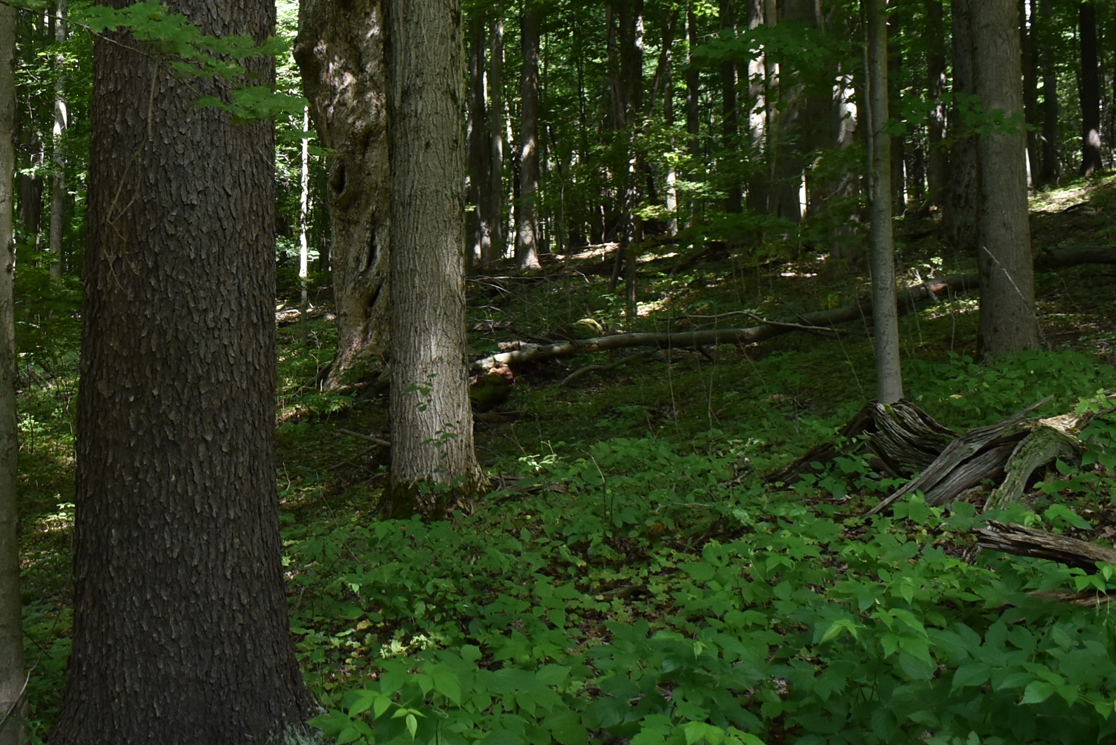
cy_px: 203
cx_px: 97
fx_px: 1953
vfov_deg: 21.4
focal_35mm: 63
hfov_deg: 30.4
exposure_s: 1/100
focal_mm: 18
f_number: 5
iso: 400
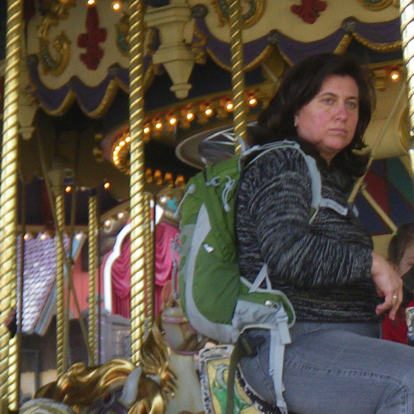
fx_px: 2233
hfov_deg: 10.5
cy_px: 213
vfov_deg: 10.6
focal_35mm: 165
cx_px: 445
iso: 125
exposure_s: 1/60
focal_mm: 9.1
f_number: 4.4
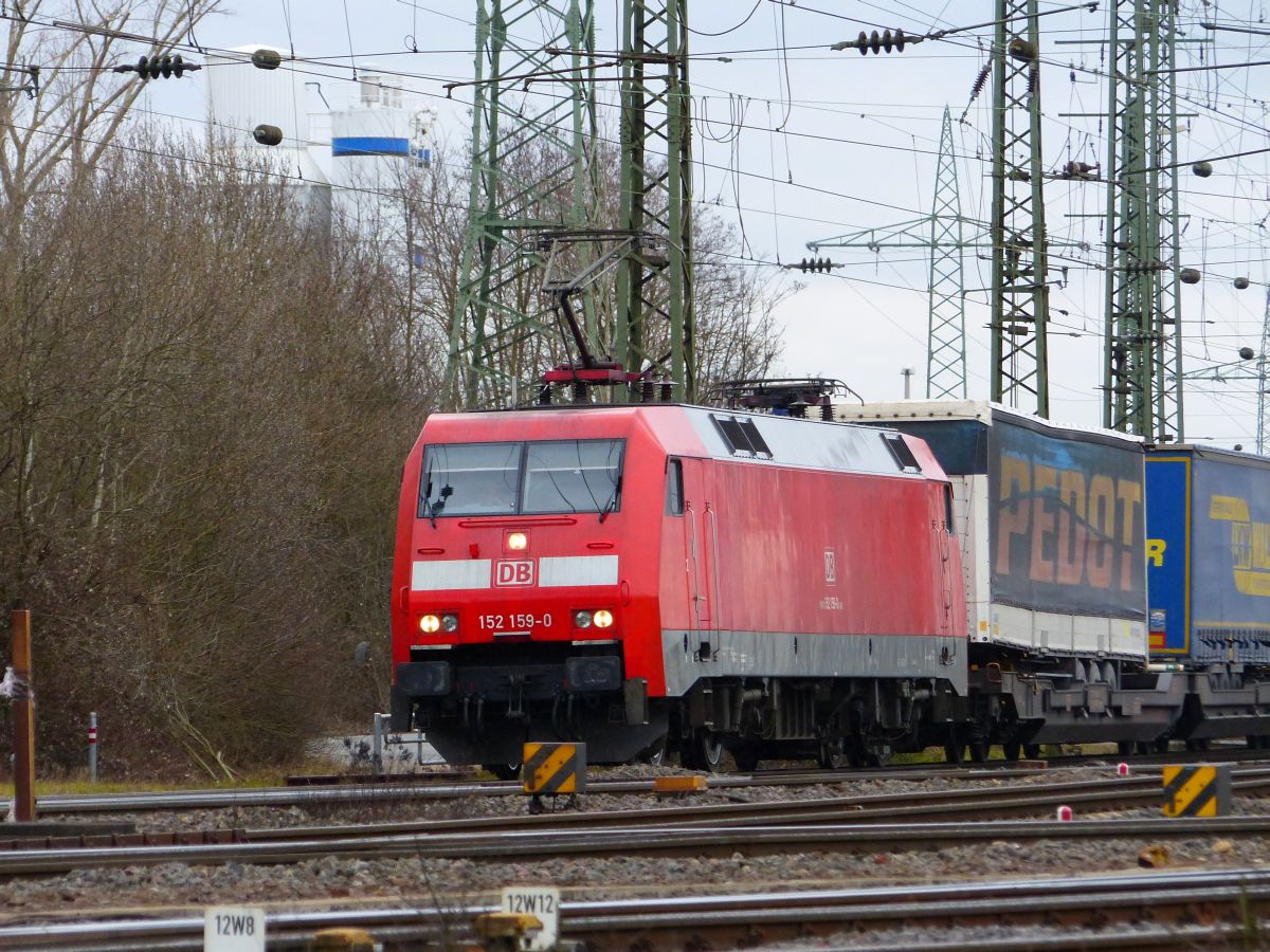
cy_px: 476
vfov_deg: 4.4
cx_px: 635
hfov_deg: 5.9
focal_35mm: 338
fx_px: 12401
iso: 320
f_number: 2.8
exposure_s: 1/400
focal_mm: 60.8
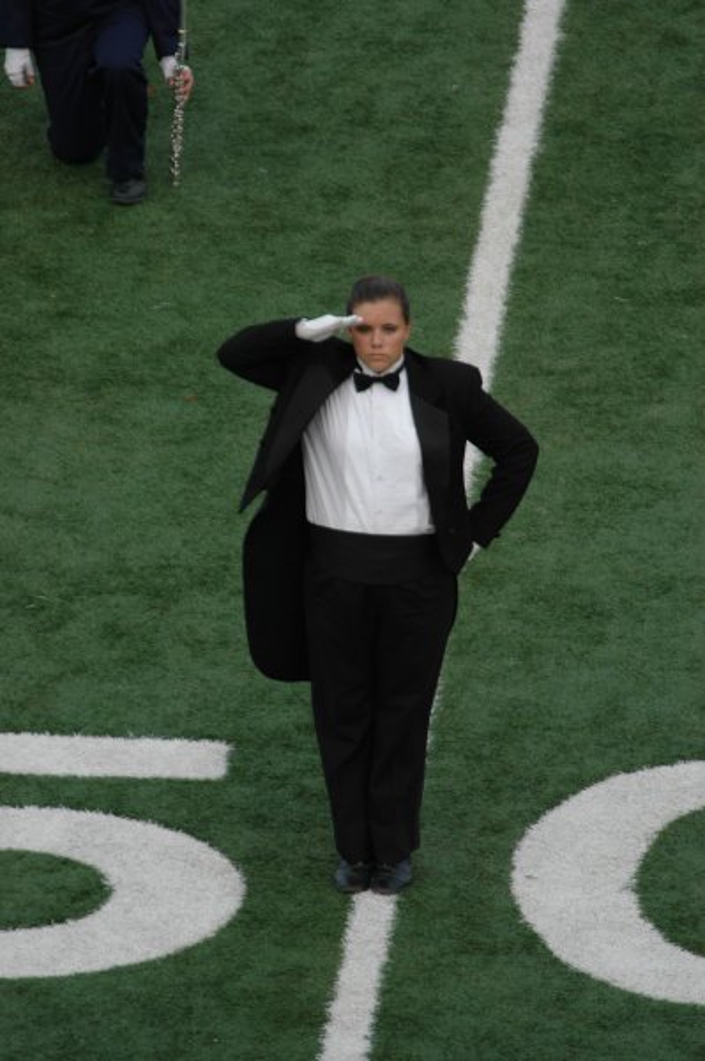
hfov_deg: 2.3
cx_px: 352
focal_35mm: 600
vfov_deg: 3.4
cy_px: 530
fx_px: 17654
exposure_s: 1/320
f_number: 5.6
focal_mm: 400
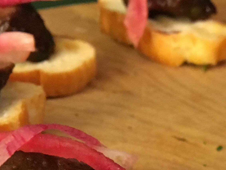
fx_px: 672
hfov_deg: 17.9
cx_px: 287
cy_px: 210
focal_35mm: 103
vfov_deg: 13.9
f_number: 2.2
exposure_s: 1/30
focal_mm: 4.15
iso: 160
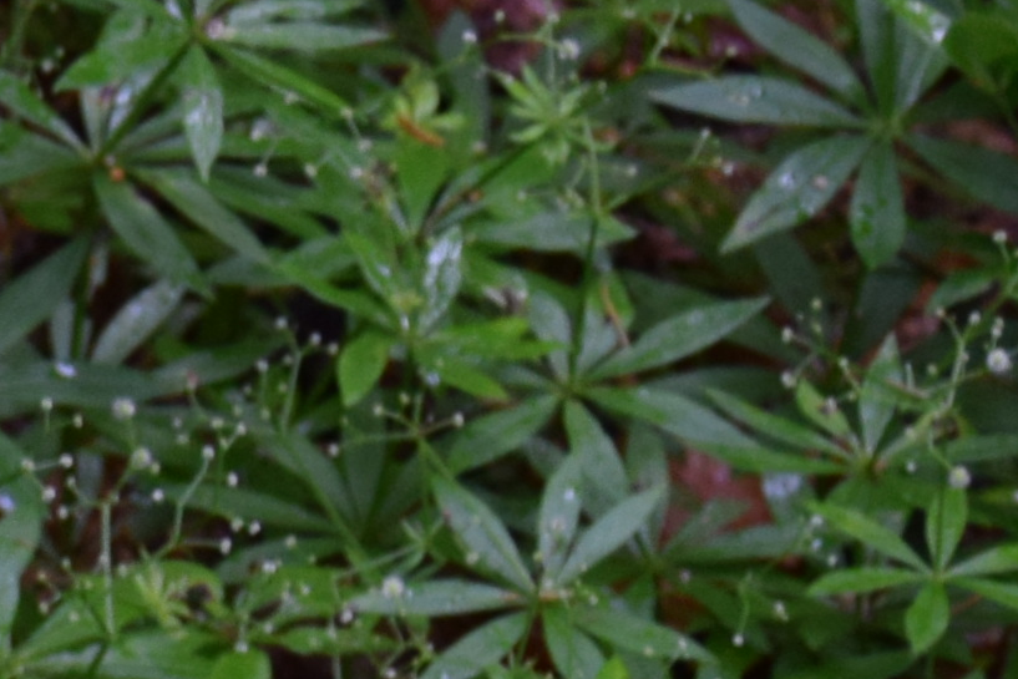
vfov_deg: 5.2
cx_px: -907
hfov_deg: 7.8
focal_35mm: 256
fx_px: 7233
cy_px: 1506
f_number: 4.2
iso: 720
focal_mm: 31
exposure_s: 1/60
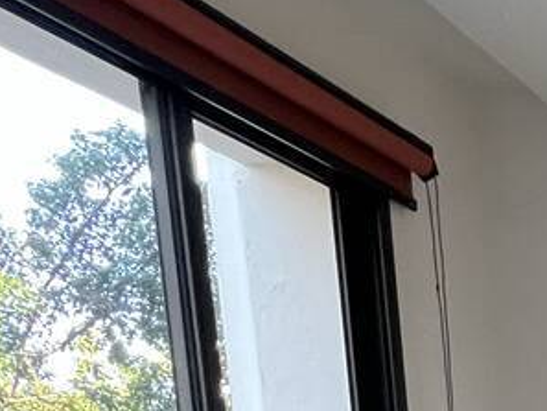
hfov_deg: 18.8
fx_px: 996
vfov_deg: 18.7
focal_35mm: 63
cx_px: 1101
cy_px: 713
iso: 200
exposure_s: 1/120
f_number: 1.8
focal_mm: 1.57
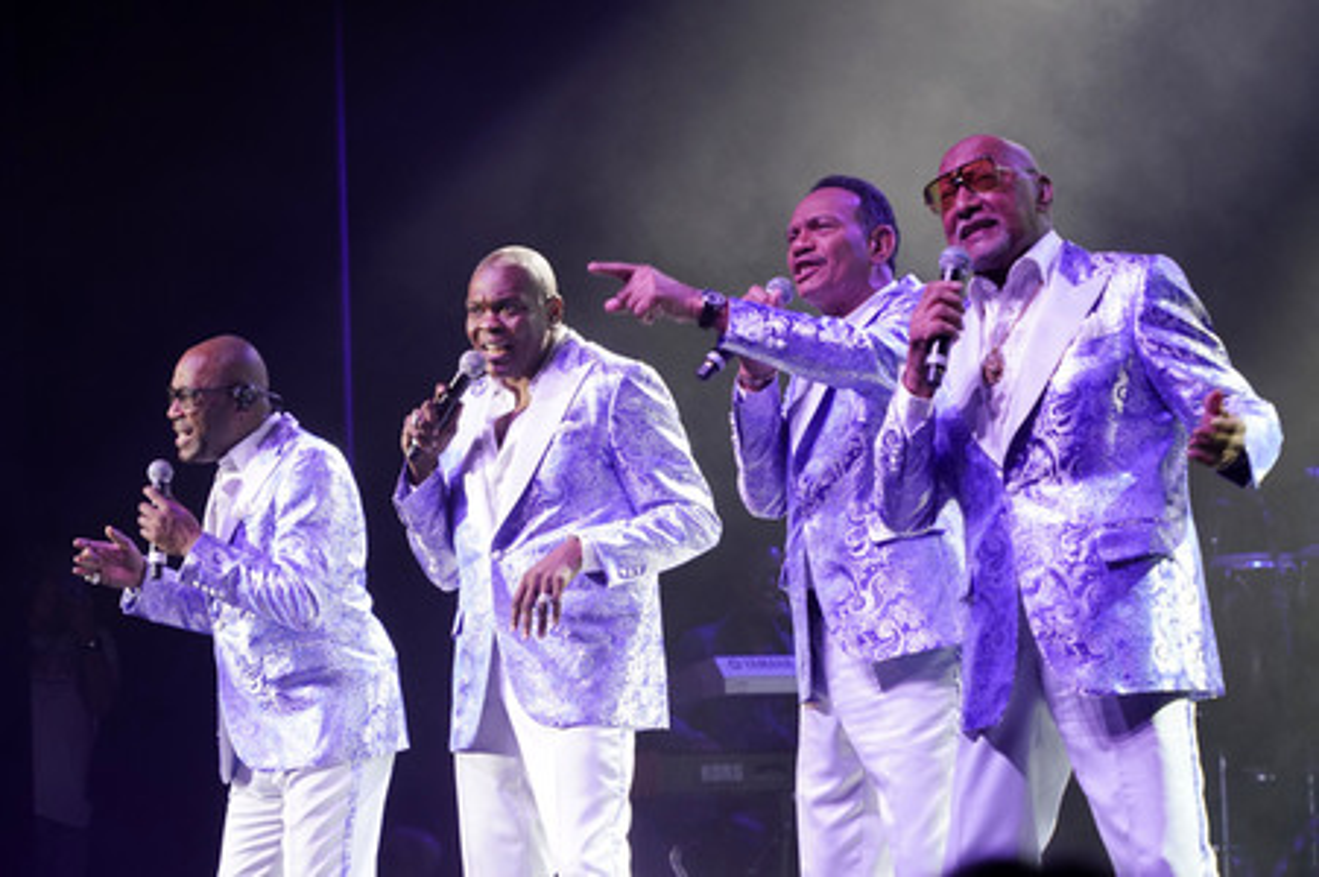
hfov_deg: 18.0
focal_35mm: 114
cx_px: 660
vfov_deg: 12.0
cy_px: 438
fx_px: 4174
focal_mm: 114
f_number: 5
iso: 1600
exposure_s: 1/200
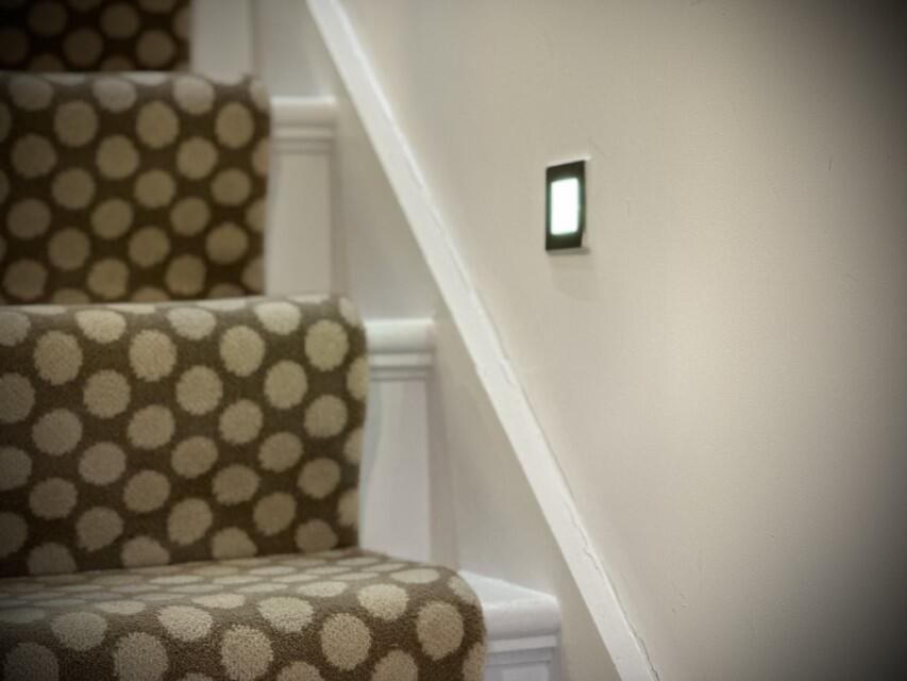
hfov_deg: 25.3
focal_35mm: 77
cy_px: 340
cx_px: 454
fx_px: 2018
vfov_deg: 19.1
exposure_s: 1/33
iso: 250
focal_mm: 9
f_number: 2.8
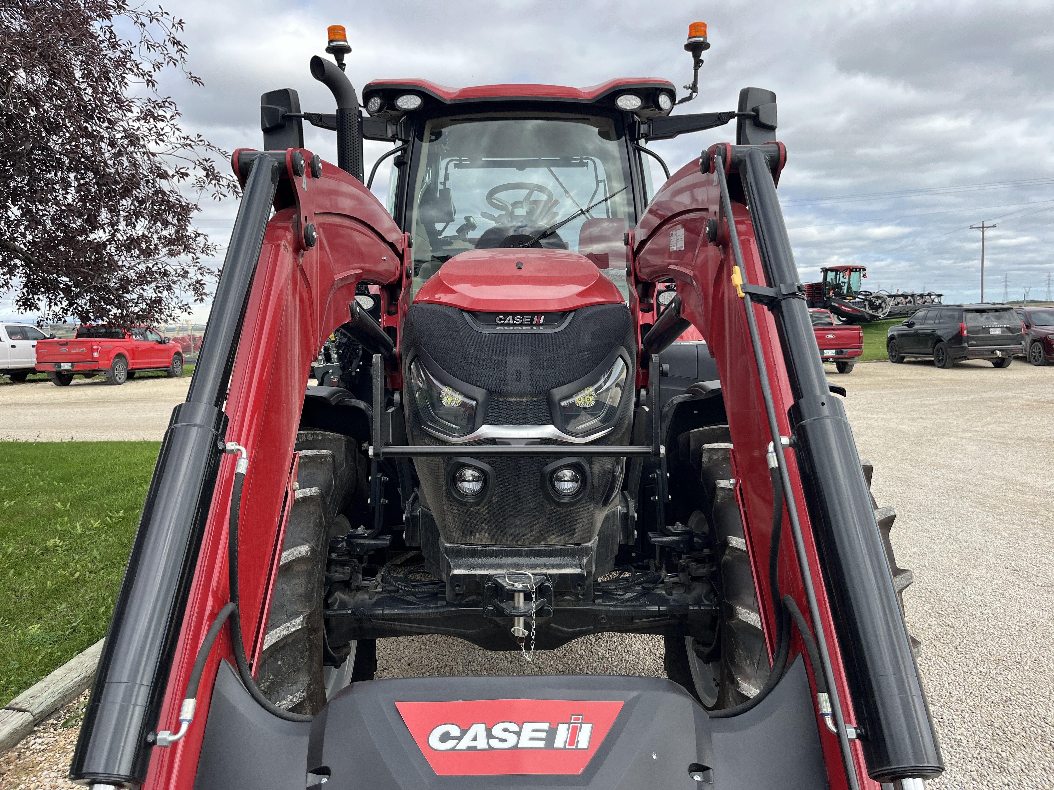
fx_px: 792
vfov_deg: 53.1
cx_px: 527
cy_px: 395
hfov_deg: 67.3
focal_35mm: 26
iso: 50
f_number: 1.6
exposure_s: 1/1106
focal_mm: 5.1
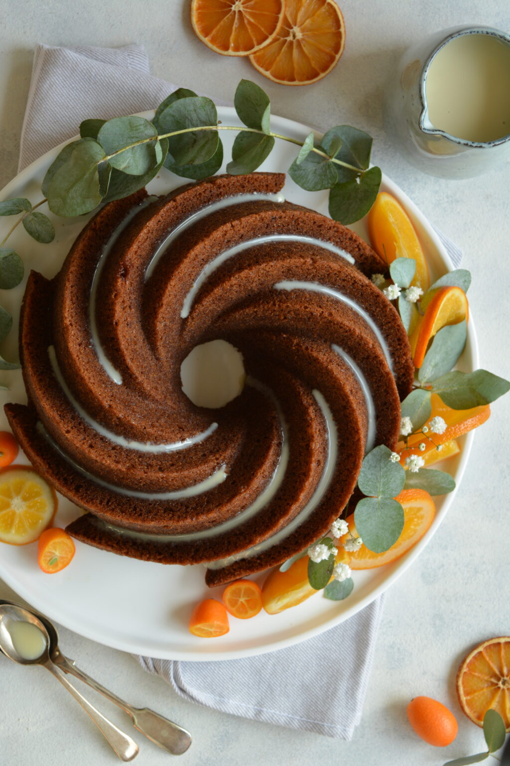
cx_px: 255
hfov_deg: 16.6
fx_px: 1753
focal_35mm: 82
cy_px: 383
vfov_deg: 24.6
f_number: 6.3
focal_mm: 55
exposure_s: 1/40
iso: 200
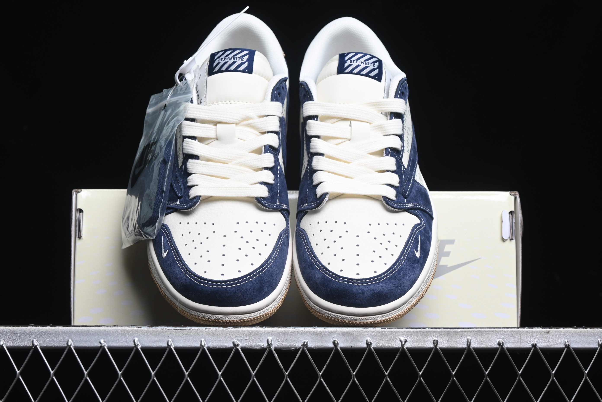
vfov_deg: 18.2
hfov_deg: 27.0
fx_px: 1254
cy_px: 201
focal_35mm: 75
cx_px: 301
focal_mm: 50
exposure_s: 1/60
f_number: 7.1
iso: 160
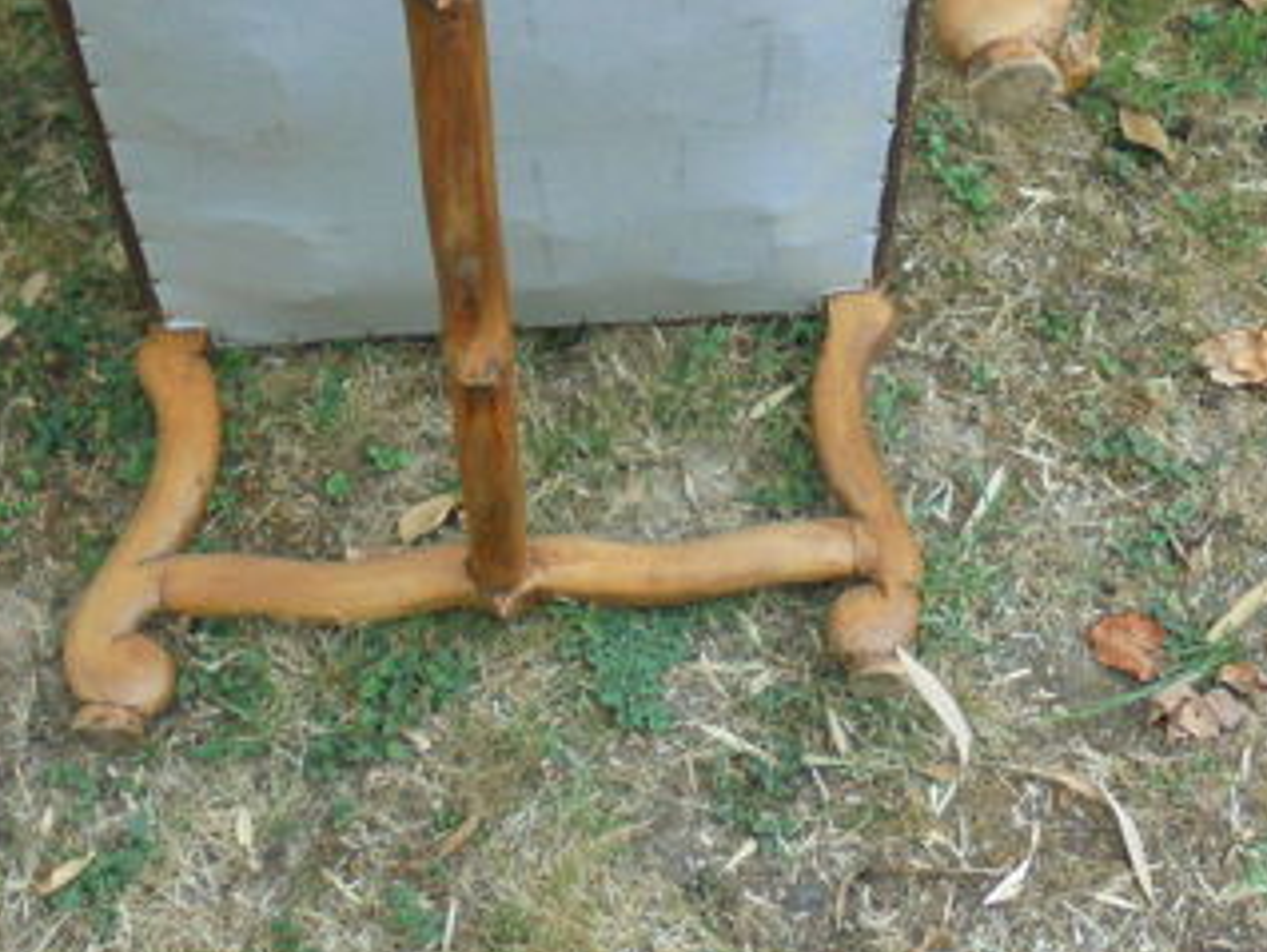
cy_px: 123
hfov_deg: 38.9
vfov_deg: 28.7
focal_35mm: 49
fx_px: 1795
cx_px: 637
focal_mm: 4.6
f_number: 3.5
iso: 320
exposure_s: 1/100
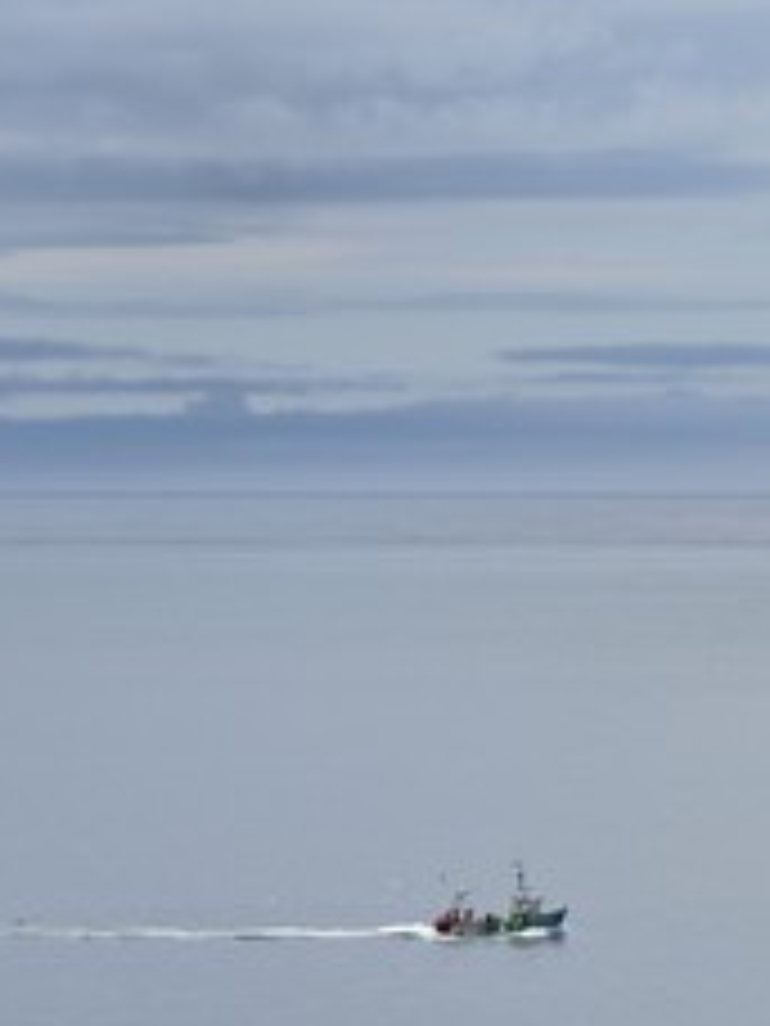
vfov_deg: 5.6
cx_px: 820
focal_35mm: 355
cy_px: 590
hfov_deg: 4.2
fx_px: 10529
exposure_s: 1/250
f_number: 14
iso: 200
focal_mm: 200
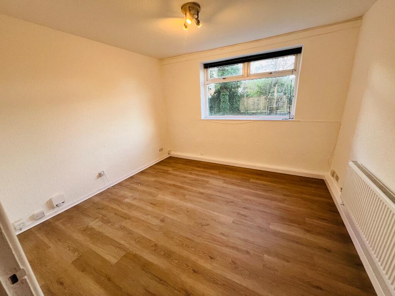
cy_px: 148
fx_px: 148
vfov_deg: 89.9
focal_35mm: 13
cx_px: 198
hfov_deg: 106.2
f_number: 1.8
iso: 125
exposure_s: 1/99
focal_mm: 1.57
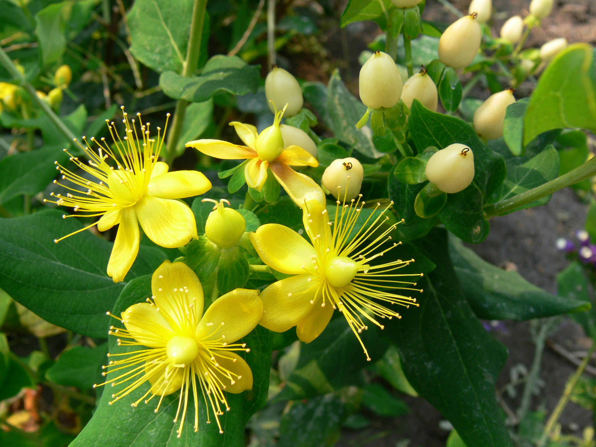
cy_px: 224
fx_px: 654
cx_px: 298
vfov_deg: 37.7
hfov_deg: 49.0
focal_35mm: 38
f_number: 5
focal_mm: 8
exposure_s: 1/100
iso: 80
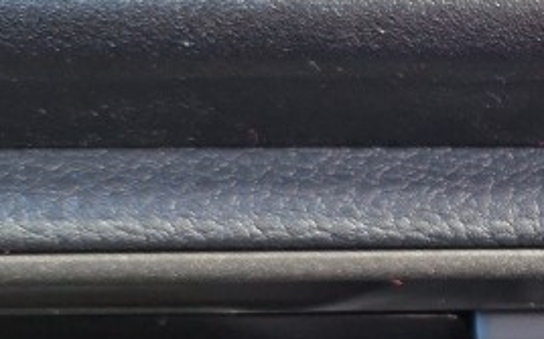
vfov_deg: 14.2
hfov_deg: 20.1
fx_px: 1348
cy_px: 317
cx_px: 781
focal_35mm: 91
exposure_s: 1/180
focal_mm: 5.4
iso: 160
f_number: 1.8
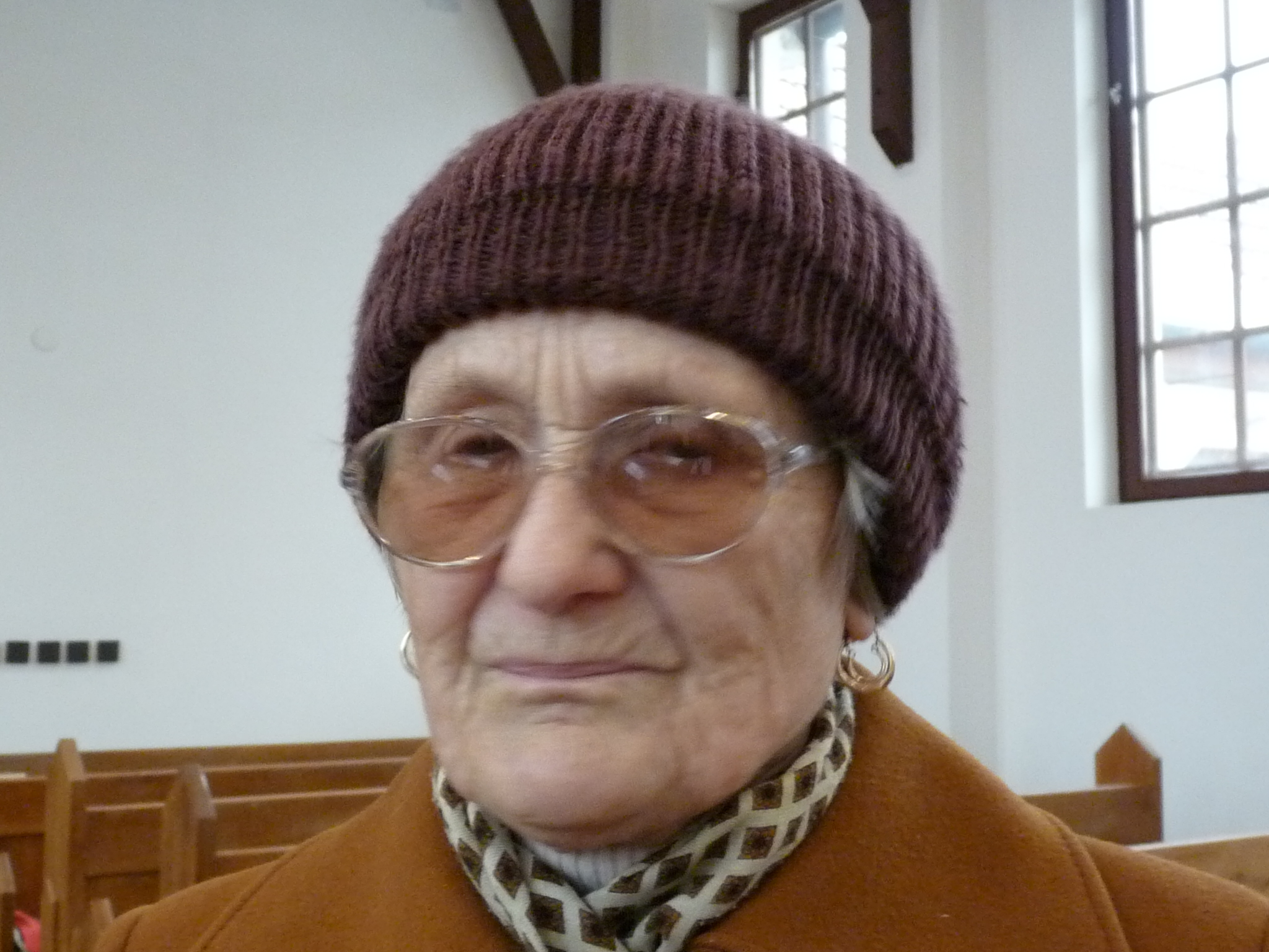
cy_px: 476
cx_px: 634
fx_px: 1650
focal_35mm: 45
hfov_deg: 42.1
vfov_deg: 32.2
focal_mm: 4.8
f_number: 2.8
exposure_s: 1/25
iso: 400
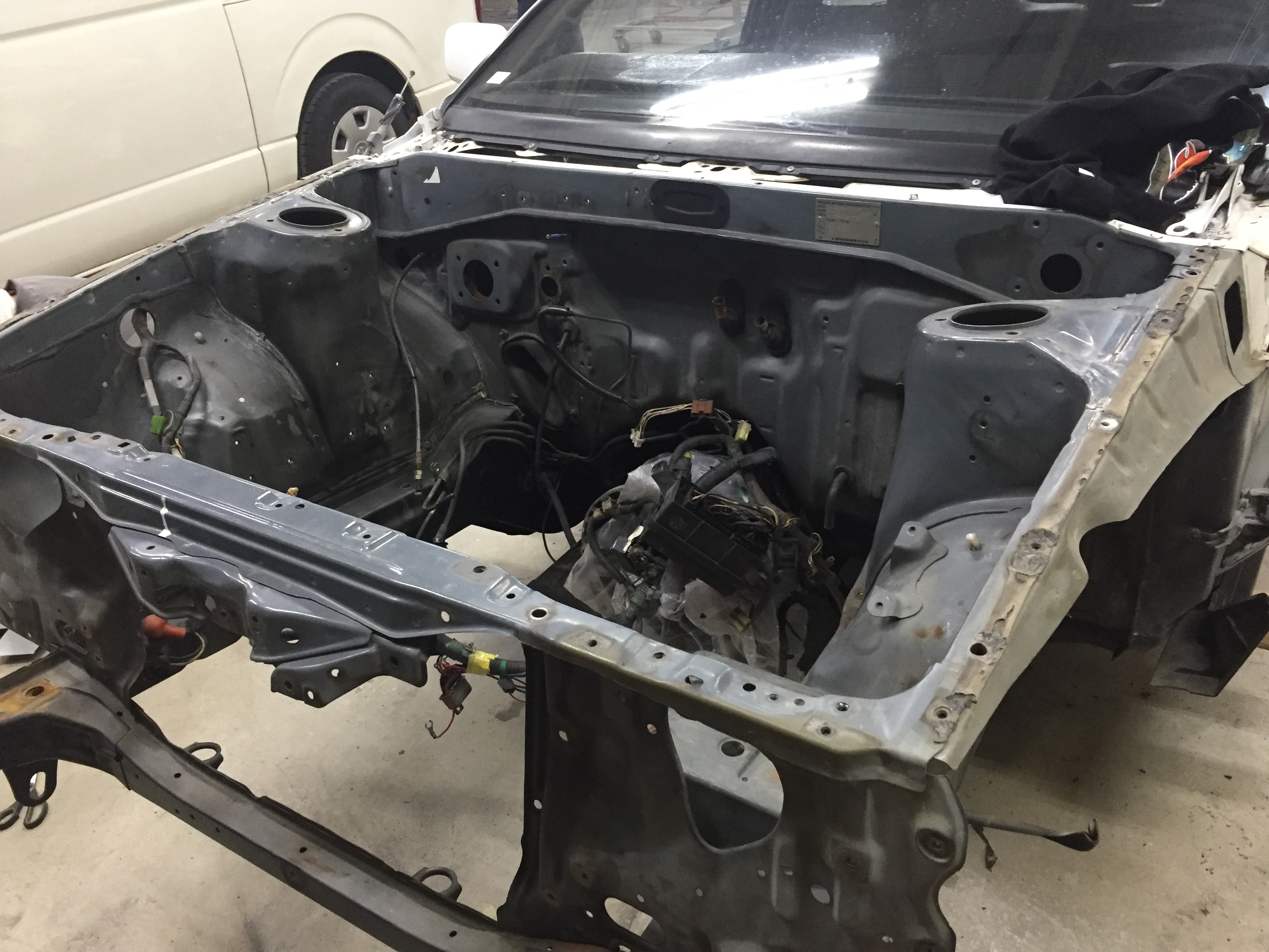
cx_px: 634
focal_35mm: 29
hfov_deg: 61.7
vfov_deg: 48.2
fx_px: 1063
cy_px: 476
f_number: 2.2
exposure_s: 1/24
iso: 250
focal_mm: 4.15
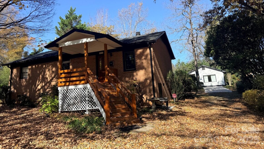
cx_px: 133
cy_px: 48
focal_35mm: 27
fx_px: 189
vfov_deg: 42.3
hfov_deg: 69.9
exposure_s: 1/1901
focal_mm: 6.76
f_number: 1.78
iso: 80
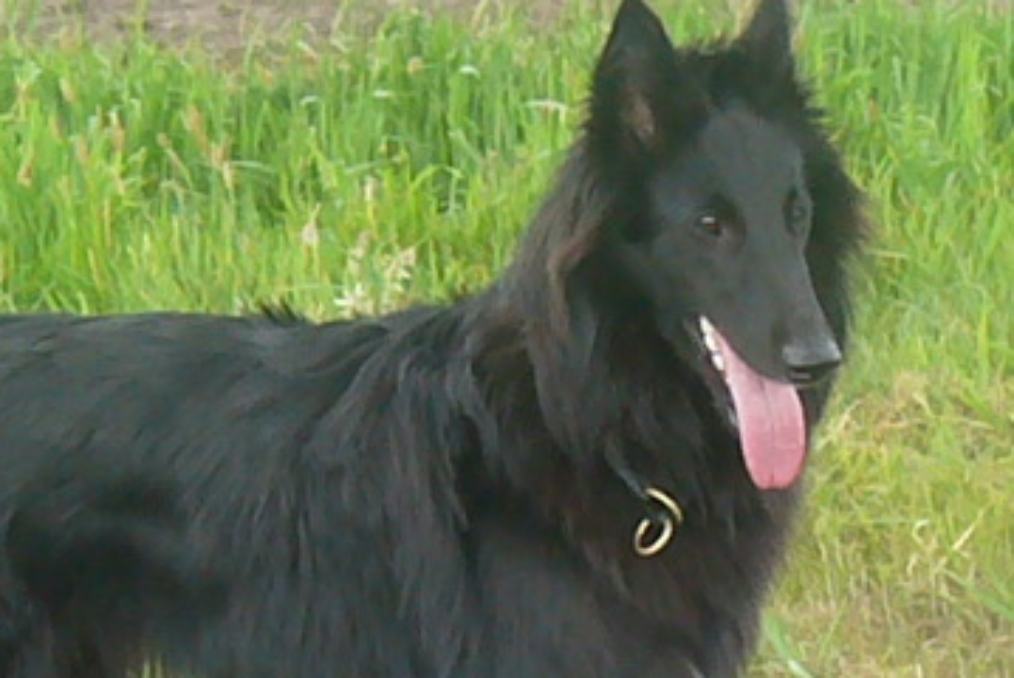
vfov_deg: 8.4
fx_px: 4595
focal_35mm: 163
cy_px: 562
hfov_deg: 12.6
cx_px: 412
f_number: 6.8
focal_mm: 14.5
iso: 800
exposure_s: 1/400
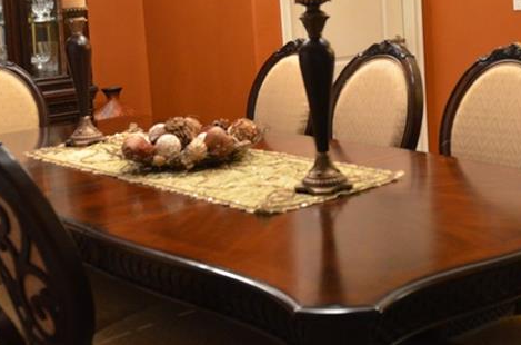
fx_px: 852
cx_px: 375
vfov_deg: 22.5
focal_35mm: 59
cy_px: 65
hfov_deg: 33.5
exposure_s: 1/30
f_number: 3.5
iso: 1600
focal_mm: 18
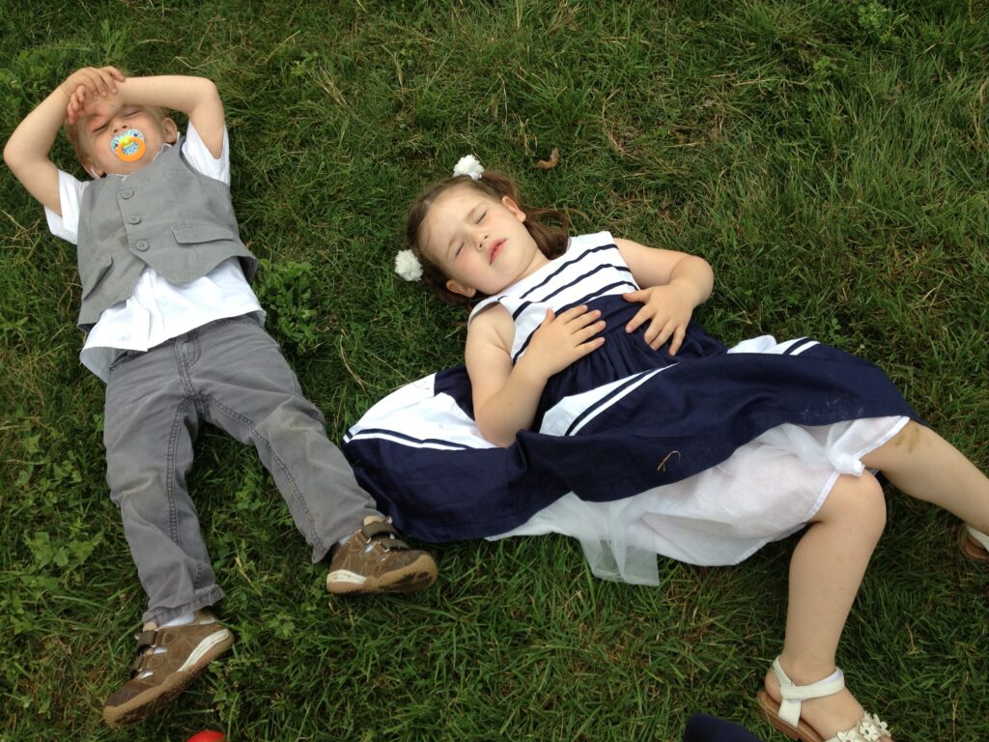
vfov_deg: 40.7
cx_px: 494
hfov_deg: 52.6
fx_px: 1000
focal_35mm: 35
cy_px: 371
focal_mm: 4.28
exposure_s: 1/349
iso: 50
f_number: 2.4
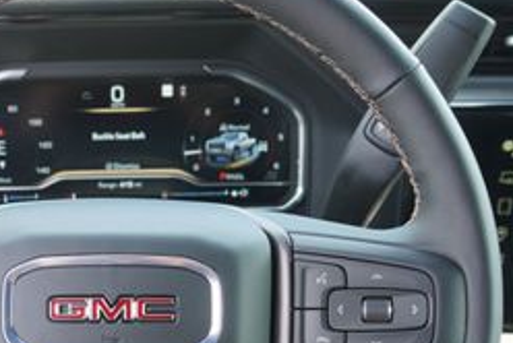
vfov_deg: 21.4
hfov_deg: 31.7
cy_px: 314
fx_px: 885
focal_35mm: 62
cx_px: 118
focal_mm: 16
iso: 100
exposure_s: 1/60
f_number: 4
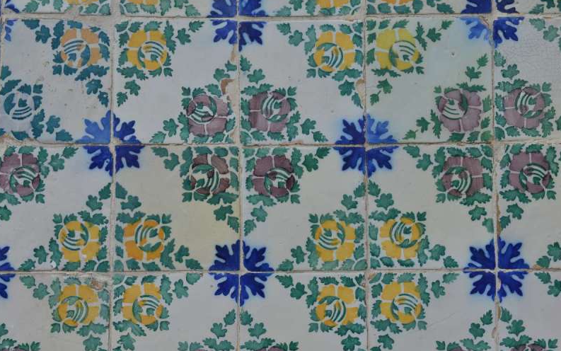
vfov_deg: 18.1
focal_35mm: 72
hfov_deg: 28.6
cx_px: 279
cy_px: 168
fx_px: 1101
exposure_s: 1/80
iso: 125
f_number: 18
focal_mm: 70
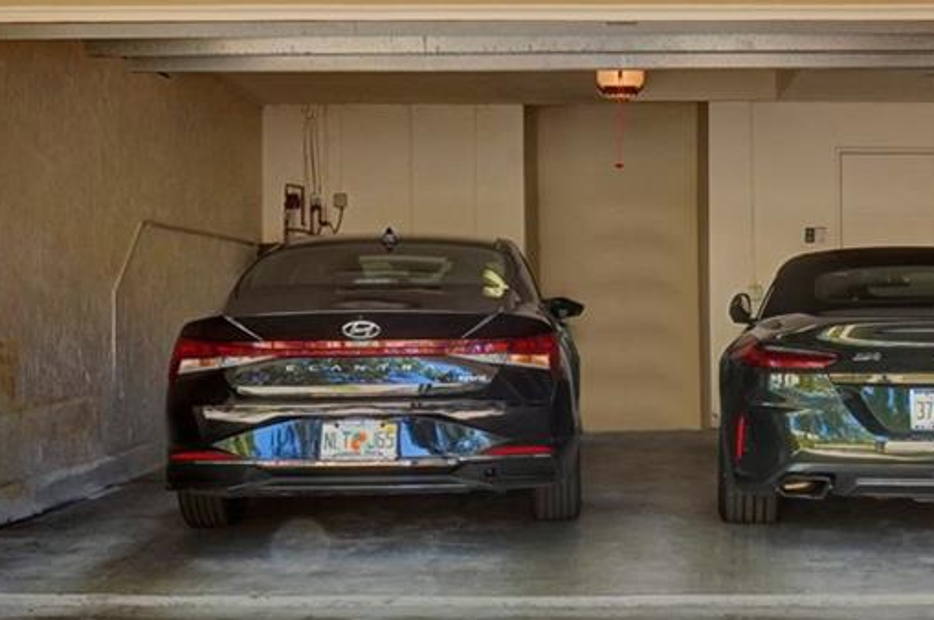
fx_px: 1140
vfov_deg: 30.4
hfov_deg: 43.9
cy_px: 285
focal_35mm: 44
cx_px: 624
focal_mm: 14
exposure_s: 1/500
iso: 1250
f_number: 13
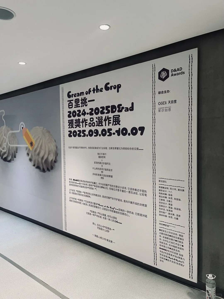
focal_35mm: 26
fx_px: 224
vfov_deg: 67.3
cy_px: 150
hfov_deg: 53.1
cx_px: 112
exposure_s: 1/92
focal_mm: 5.1
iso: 125
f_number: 1.6
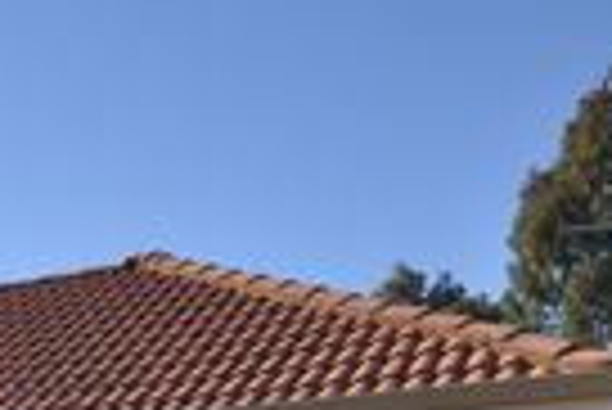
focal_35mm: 83
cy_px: 597
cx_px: -135
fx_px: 1412
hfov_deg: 22.4
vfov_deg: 15.4
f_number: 13
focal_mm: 16
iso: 200
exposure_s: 1/200
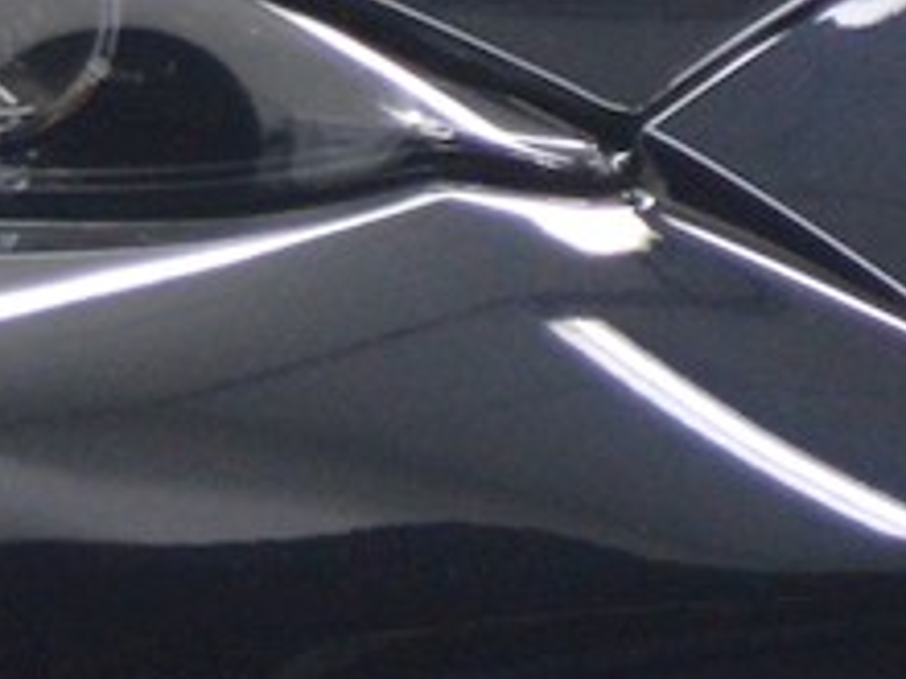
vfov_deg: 3.7
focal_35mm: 403
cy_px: -208
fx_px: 10548
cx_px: 2096
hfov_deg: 4.8
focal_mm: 32
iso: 800
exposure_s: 1/60
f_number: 4.5
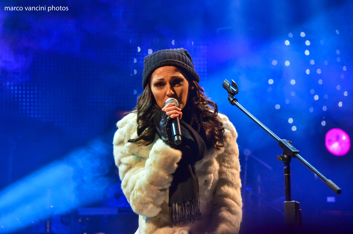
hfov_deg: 6.9
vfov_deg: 4.6
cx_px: 176
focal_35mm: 300
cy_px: 117
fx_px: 2935
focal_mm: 200
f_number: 5.6
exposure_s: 1/250
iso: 1600
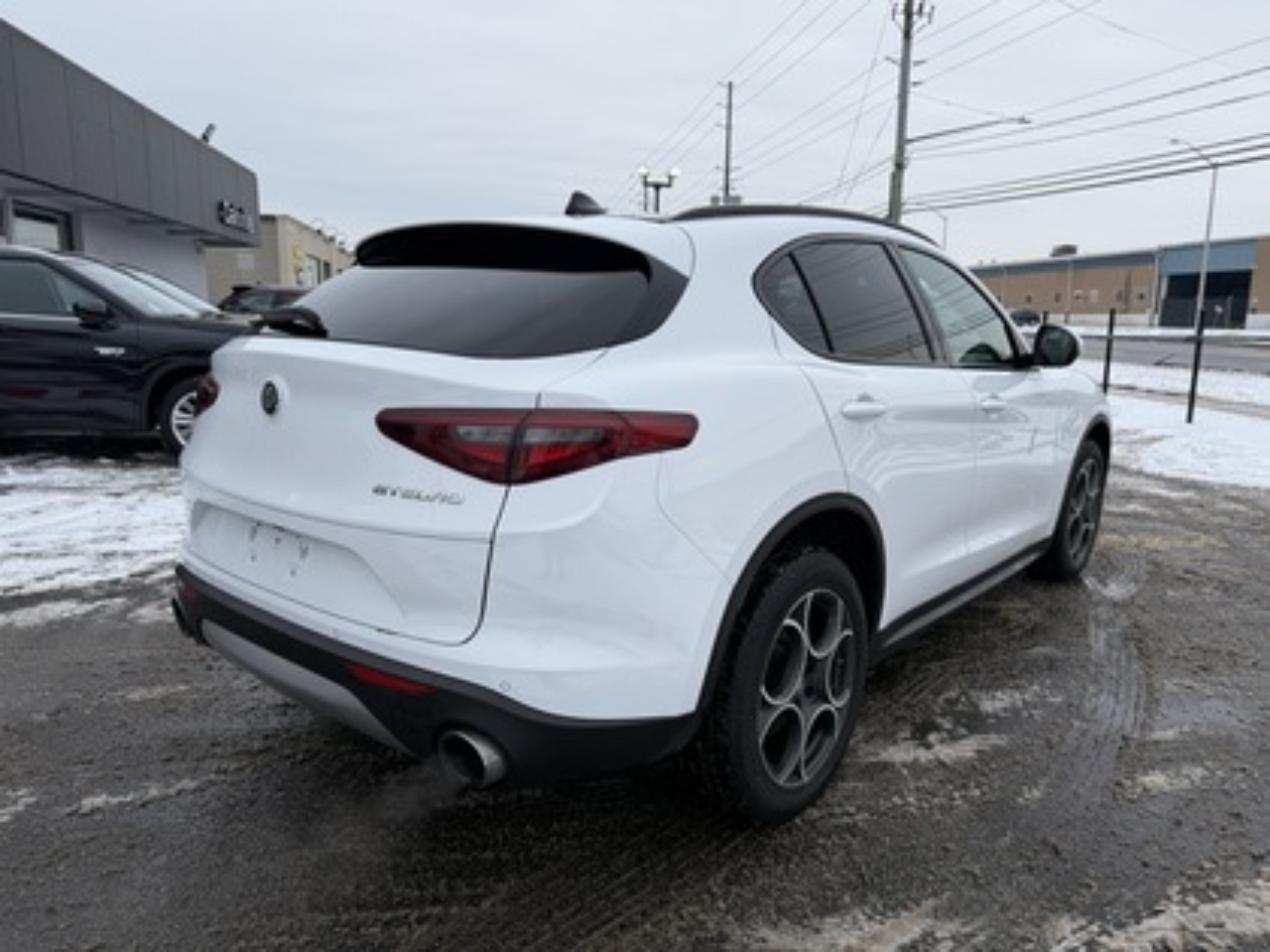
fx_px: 881
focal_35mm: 24
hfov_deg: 71.6
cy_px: 476
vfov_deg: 56.8
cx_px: 635
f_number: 1.78
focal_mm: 6.76
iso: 80
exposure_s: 1/1689
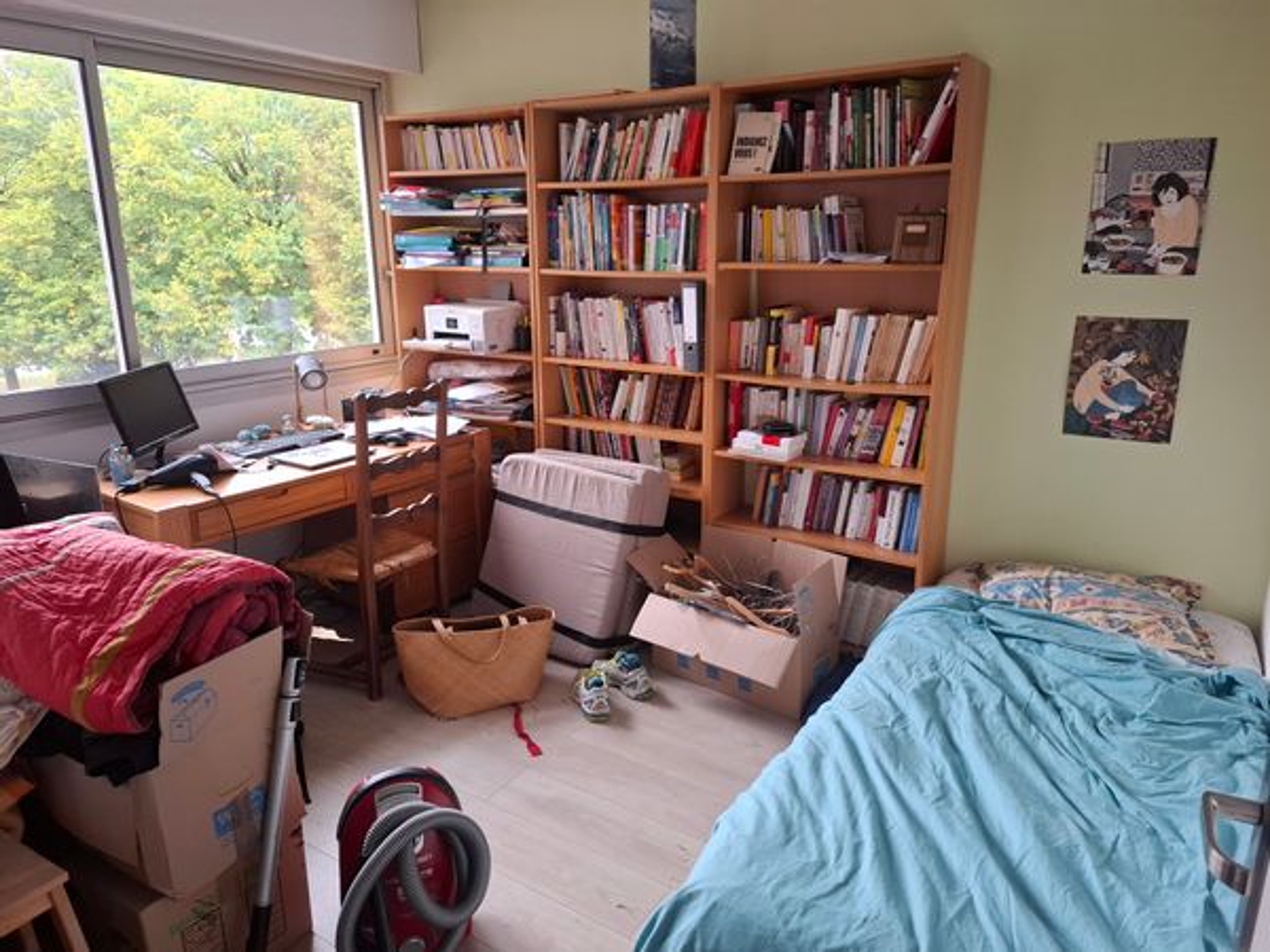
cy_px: 476
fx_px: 844
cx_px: 635
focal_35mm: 23
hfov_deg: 73.9
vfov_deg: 58.9
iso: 250
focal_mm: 5.54
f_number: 1.8
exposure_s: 1/40
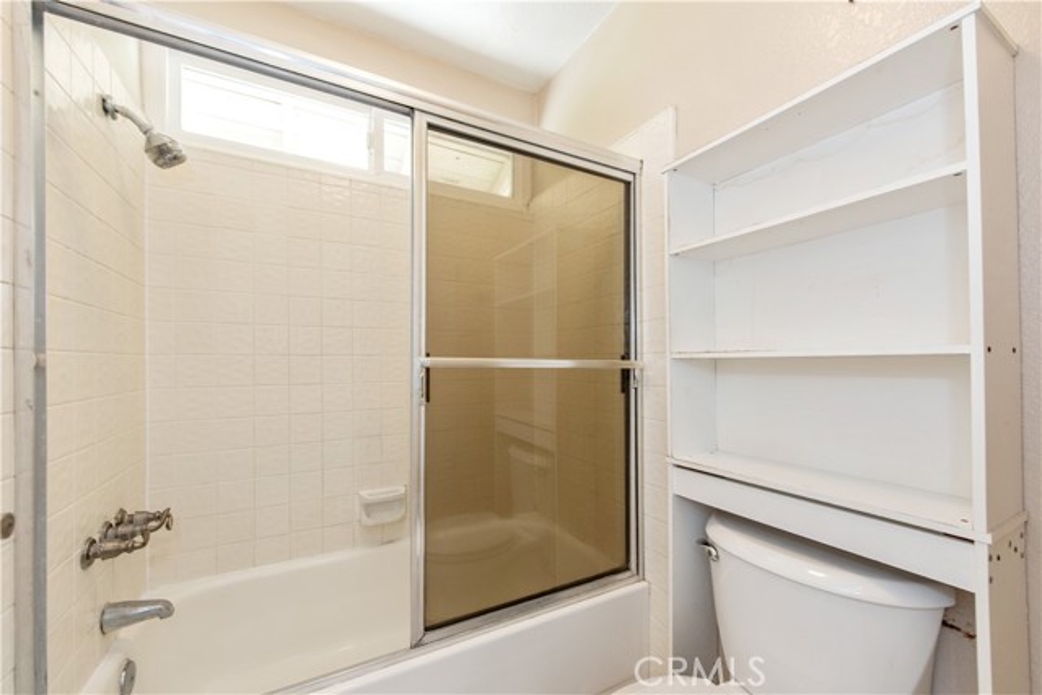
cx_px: 521
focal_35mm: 14
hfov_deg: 104.2
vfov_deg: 81.2
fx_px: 405
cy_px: 348
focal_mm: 14
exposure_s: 1/80
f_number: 4.5
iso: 800
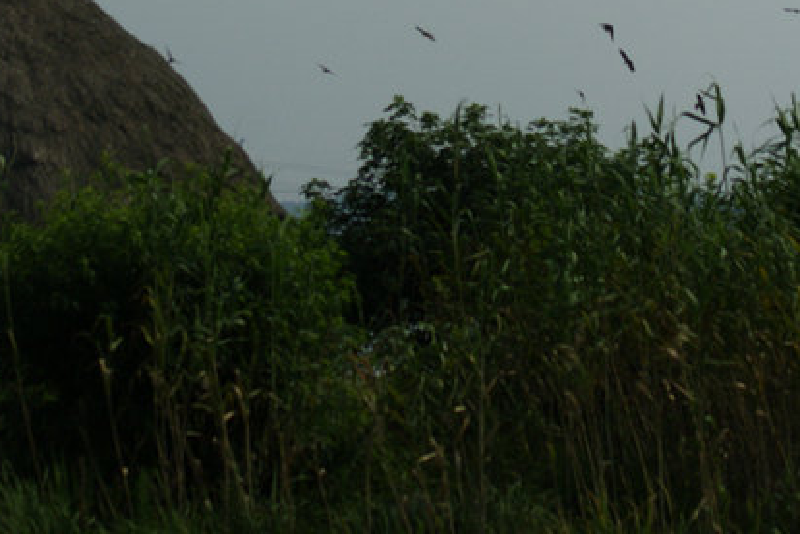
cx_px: 481
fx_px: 4843
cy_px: 62
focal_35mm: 218
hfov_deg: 9.4
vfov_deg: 6.3
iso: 200
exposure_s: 1/4000
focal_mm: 75
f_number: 5.6
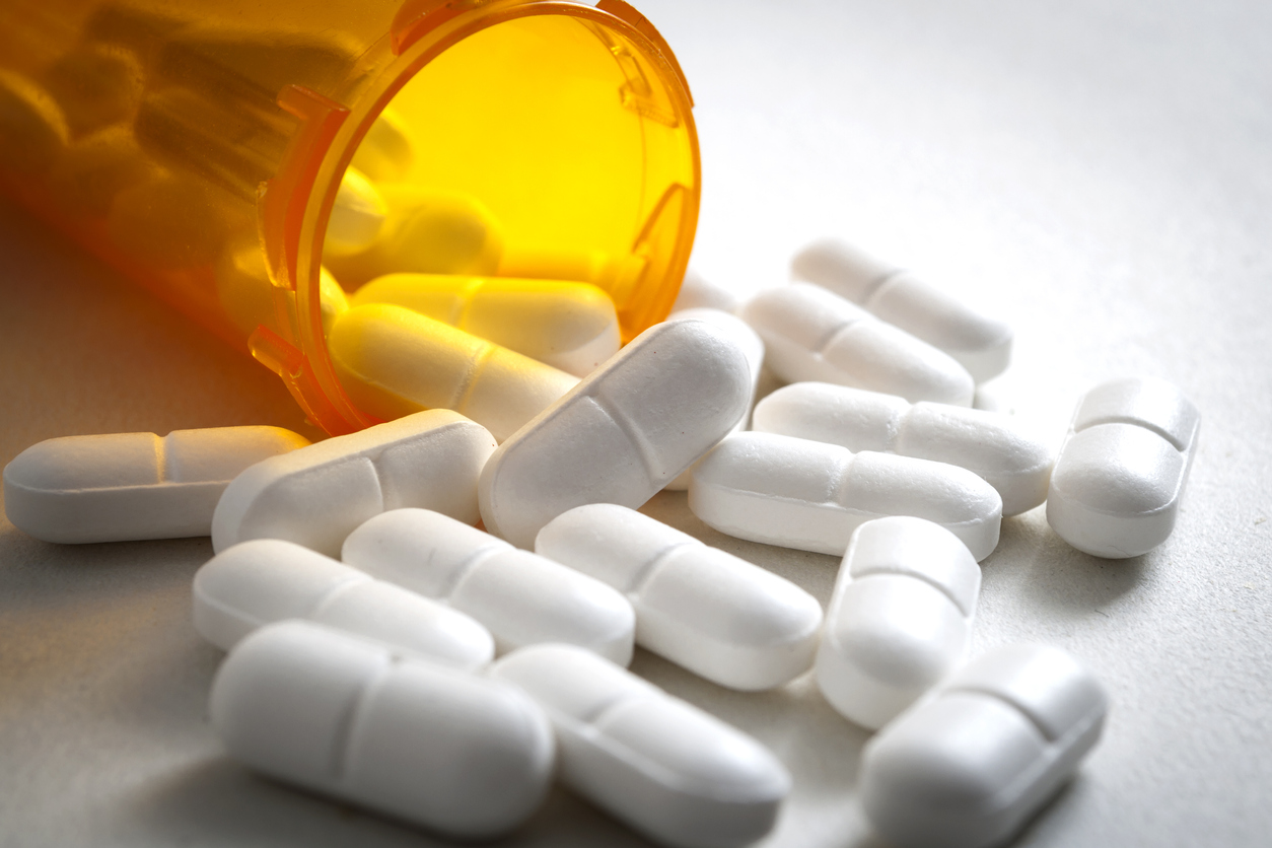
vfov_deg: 16.6
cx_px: 636
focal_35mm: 82
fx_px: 2915
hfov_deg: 24.6
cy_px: 424
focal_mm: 55
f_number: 11
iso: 100
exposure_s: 1/160
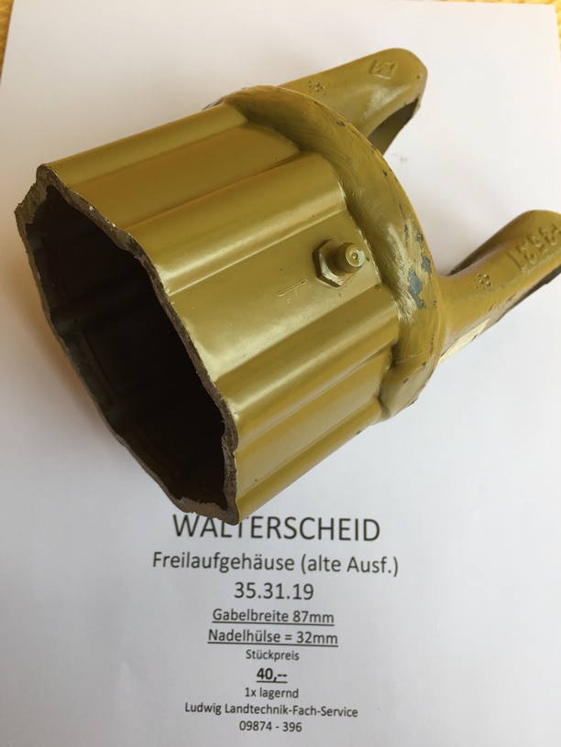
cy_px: 374
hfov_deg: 48.2
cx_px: 280
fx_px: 627
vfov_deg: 61.7
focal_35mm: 29
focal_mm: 4.15
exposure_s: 1/100
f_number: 2.2
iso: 32
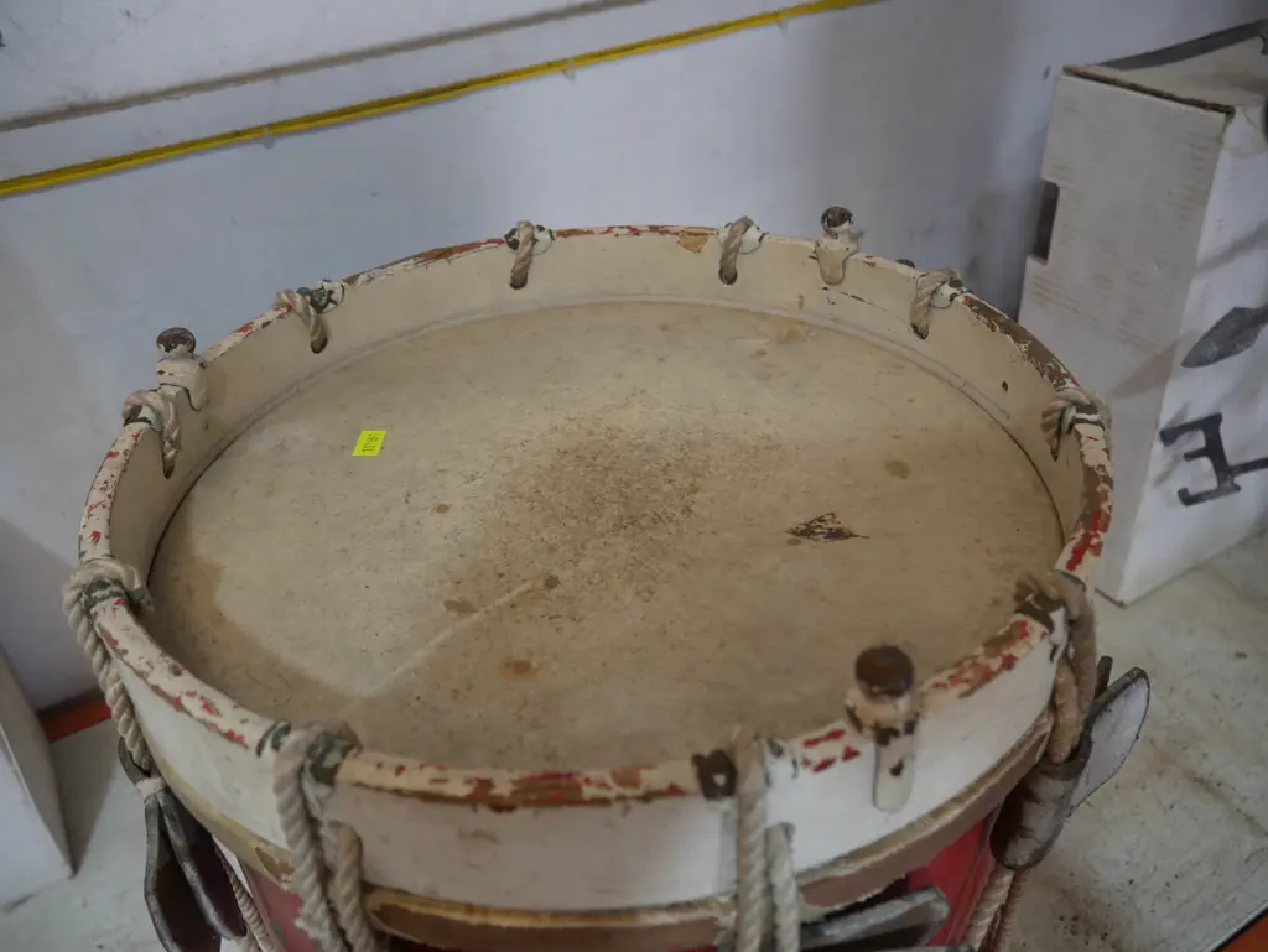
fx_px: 1026
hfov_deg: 63.4
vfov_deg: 49.8
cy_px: 476
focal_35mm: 28
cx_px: 634
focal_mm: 14
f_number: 3.5
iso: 200
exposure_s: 1/60
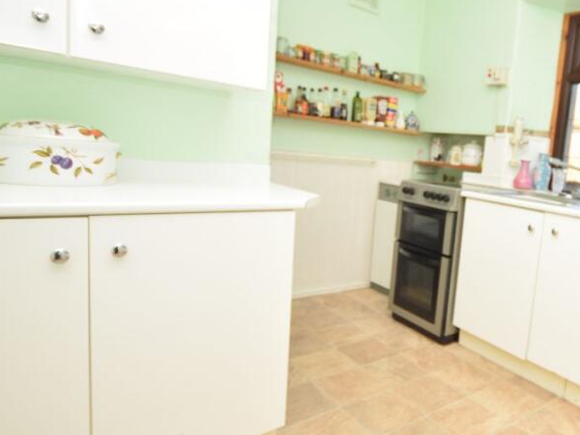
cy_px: 205
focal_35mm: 25
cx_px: 449
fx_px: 419
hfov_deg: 64.3
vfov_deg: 54.8
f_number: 4
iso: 100
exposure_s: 1/60
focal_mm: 10
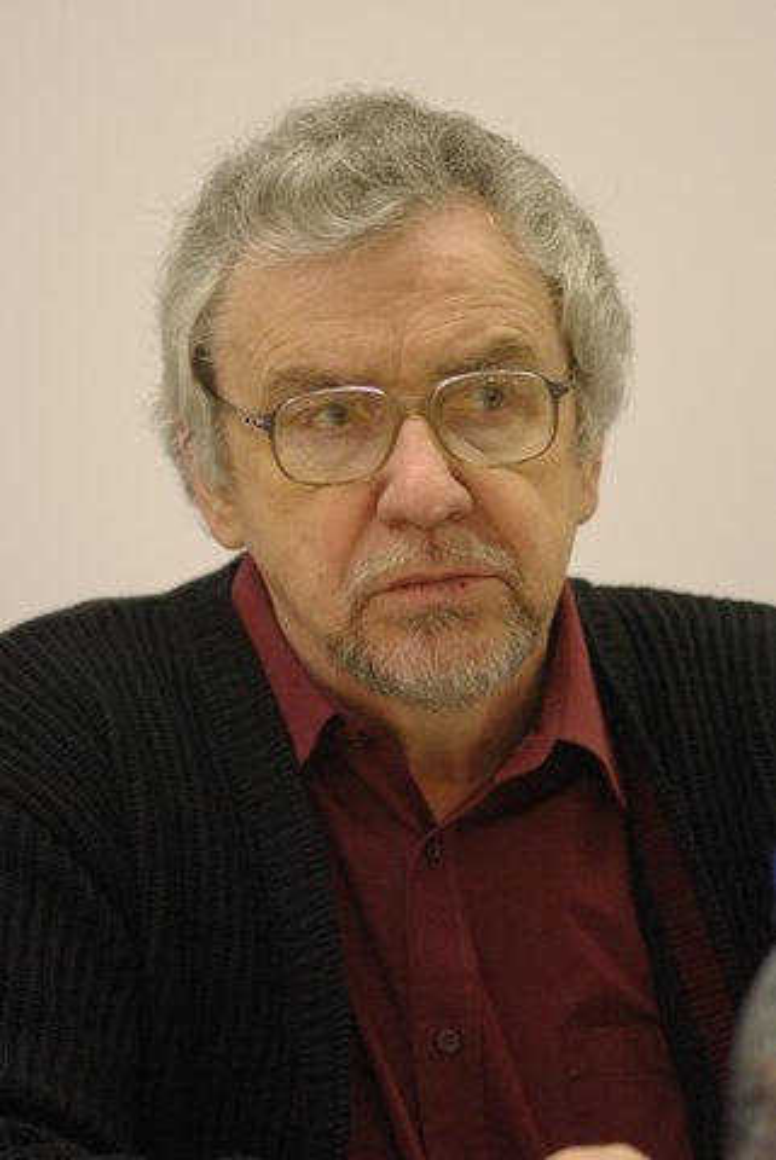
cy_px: 580
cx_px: 388
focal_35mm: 150
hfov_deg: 9.2
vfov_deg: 13.7
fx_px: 4839
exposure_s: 1/45
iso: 1100
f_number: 2.8
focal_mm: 100
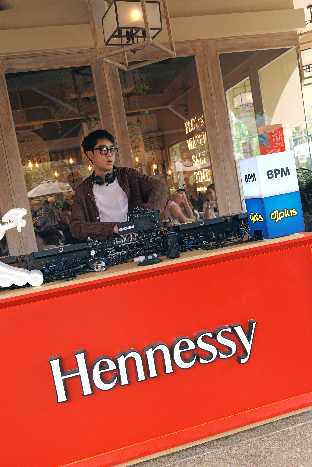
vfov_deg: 55.8
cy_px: 234
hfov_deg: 38.9
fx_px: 442
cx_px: 156
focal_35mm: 34
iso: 500
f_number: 7.1
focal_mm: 34
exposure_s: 1/100
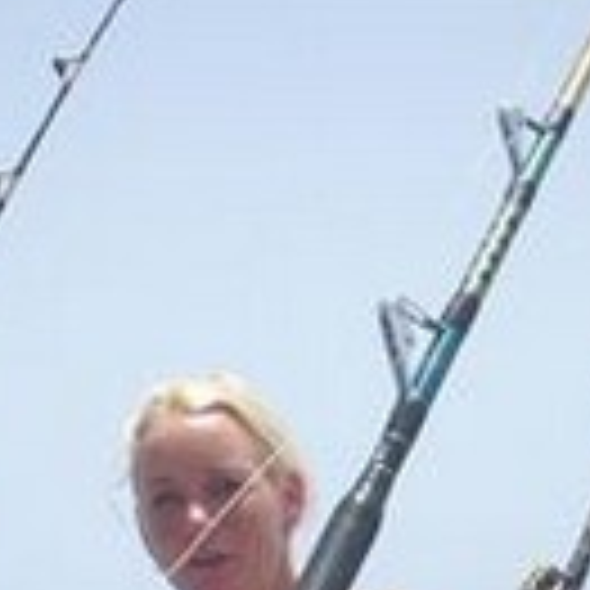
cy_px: 748
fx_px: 3027
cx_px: 347
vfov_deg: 10.9
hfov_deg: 11.1
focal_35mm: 157
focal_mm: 6.2
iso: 64
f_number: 5.6
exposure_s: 1/250
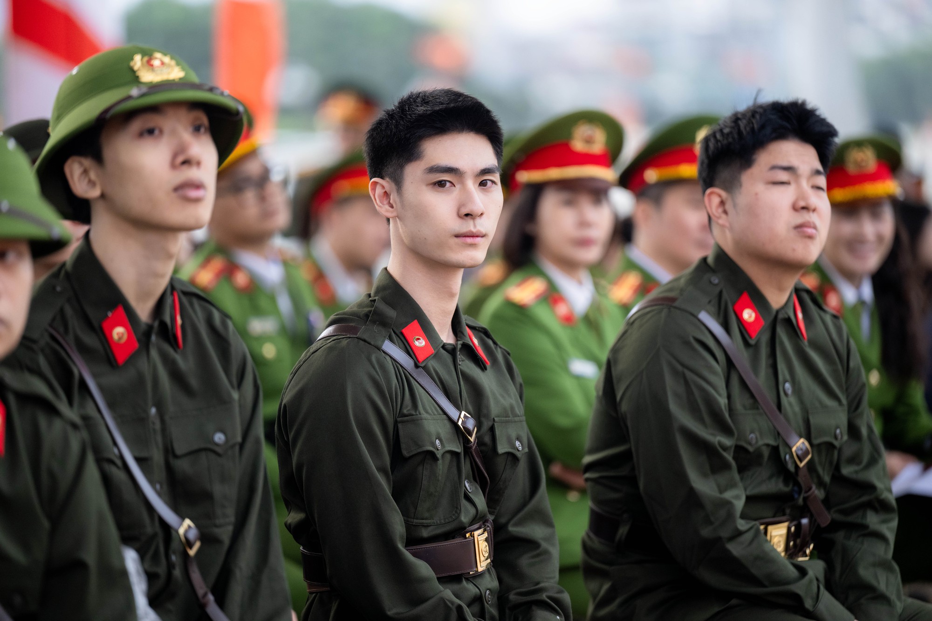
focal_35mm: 200
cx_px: 466
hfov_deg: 10.3
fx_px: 5177
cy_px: 310
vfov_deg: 6.9
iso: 800
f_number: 2.8
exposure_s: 1/1000
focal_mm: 200
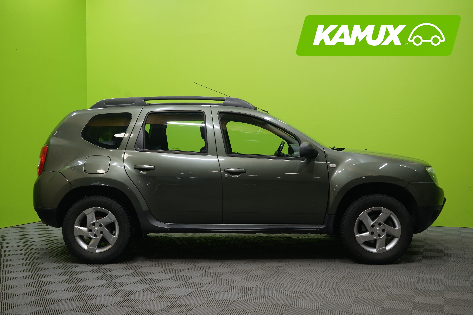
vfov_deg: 34.2
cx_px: 236
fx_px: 512
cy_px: 158
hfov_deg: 49.6
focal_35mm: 39
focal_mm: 39
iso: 800
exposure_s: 1/20
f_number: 5
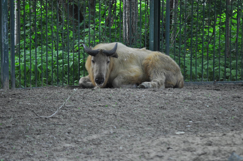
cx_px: 122
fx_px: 2023
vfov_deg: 4.6
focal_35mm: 300
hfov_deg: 6.9
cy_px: 80
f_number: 5.6
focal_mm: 200
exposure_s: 1/100
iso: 800
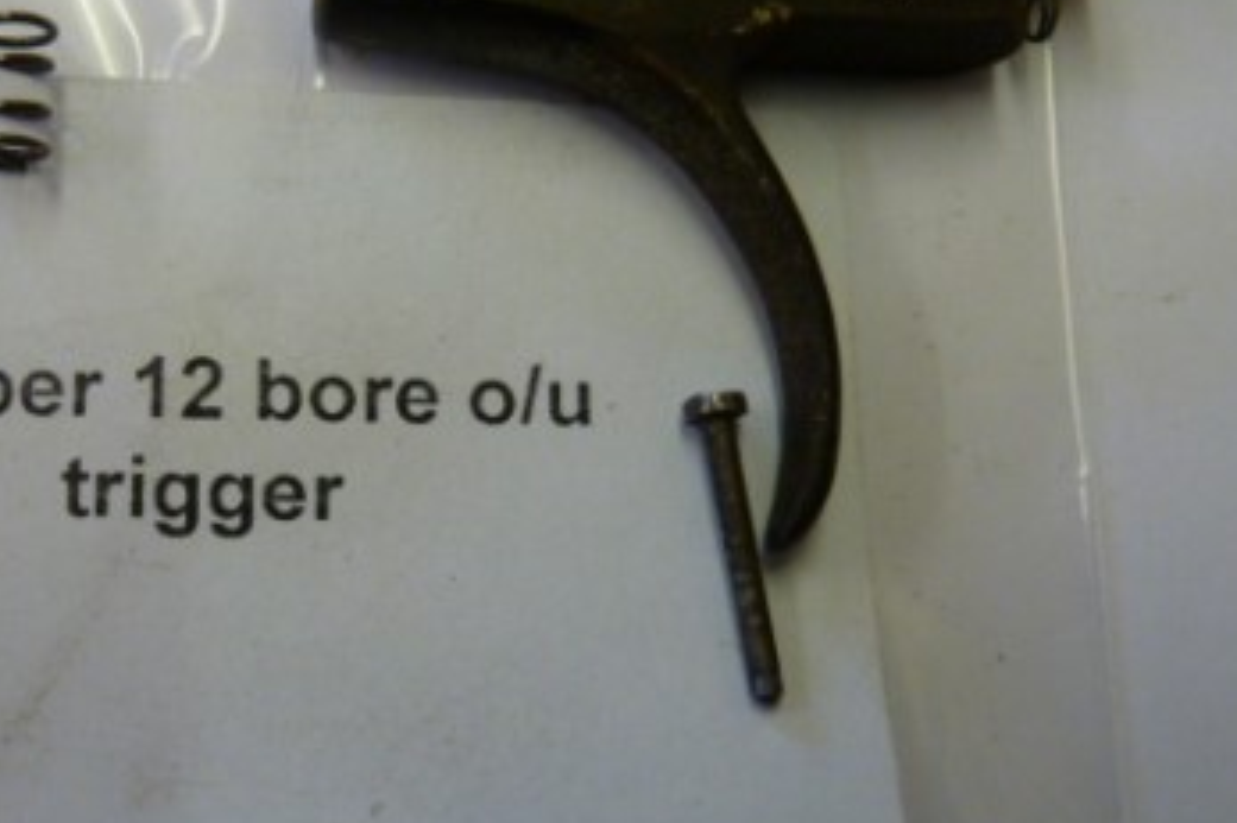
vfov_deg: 29.8
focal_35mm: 45
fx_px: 1545
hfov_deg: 41.7
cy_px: 467
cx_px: 242
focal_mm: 4.1
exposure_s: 1/30
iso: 250
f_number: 3.3
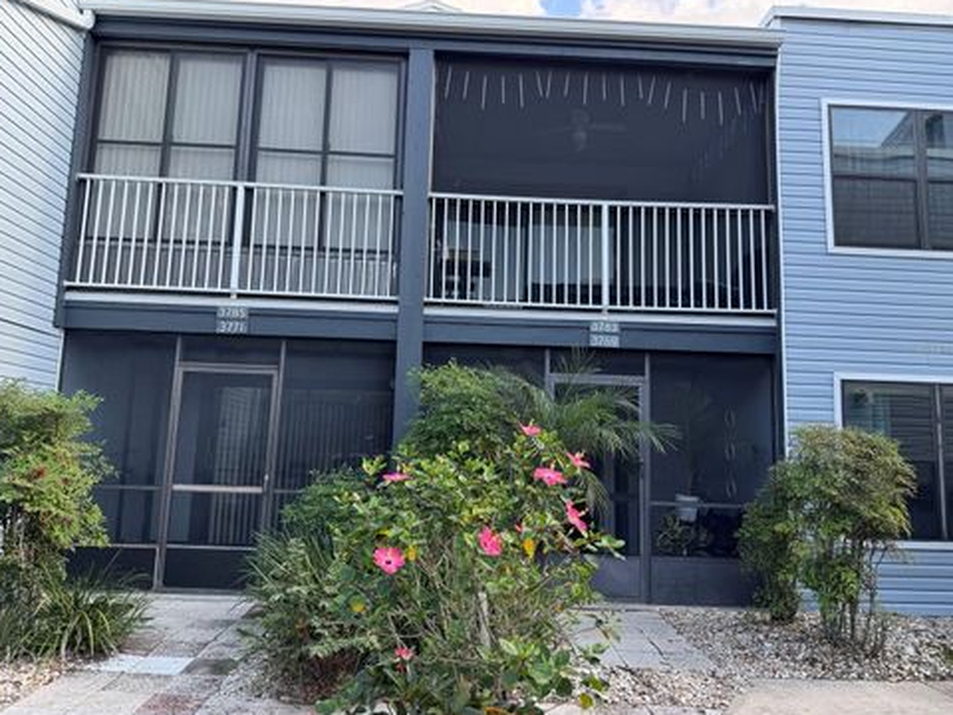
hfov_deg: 69.4
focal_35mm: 25
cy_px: 349
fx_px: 688
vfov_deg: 54.9
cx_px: 473
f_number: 1.78
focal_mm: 6.76
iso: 80
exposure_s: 1/381
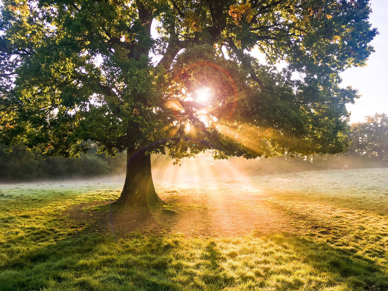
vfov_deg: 48.2
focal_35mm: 29
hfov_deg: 61.7
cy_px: 146
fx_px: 325
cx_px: 194
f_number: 2.2
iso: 25
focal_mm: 4.15
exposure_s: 1/364
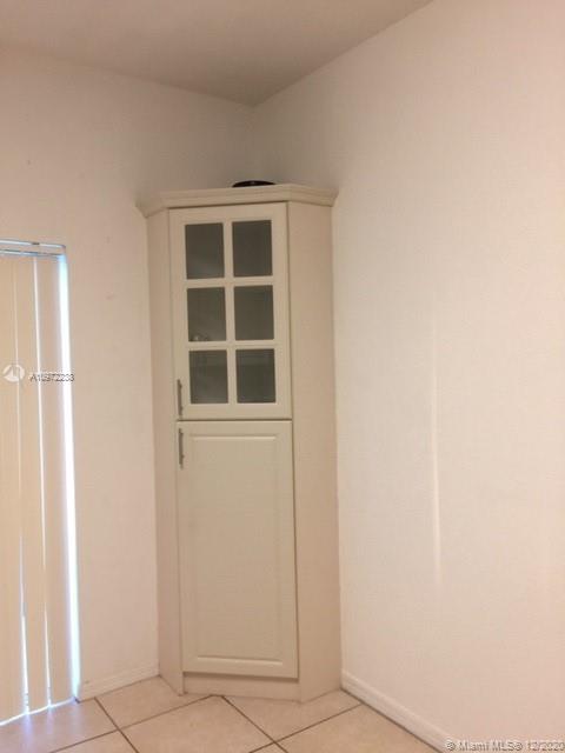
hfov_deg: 48.2
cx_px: 282
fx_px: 631
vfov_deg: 61.7
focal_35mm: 29
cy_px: 376
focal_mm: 4.15
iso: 40
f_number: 2.2
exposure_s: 1/15
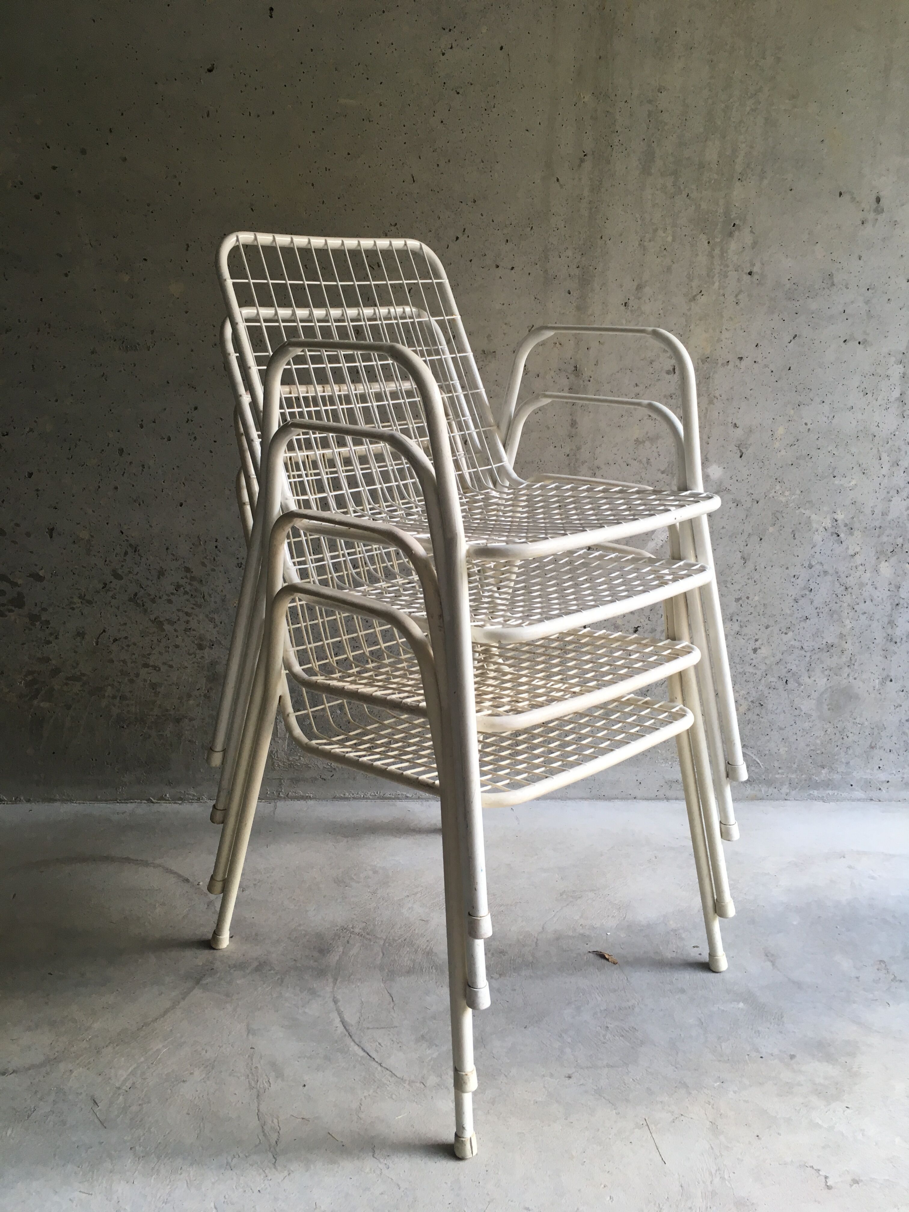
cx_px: 454
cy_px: 606
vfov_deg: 61.7
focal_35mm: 29
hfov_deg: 48.2
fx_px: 1015
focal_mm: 4.15
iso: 25
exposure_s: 1/33
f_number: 2.2
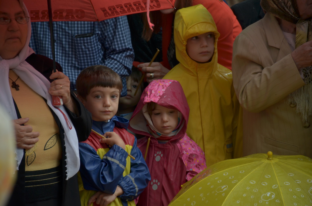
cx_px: 156
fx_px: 1816
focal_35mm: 210
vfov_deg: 6.5
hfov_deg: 9.8
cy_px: 103
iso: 400
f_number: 5.6
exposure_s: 1/100
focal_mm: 140
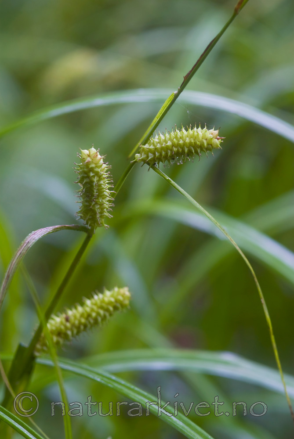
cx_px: 147
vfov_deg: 13.0
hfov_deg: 8.7
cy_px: 220
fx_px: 1925
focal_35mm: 158
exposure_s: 1/15
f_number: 4.5
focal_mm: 105
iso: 200
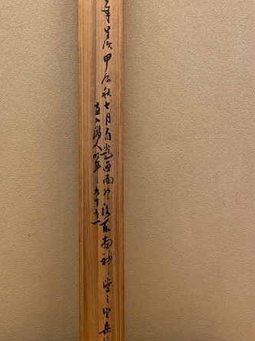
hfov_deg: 44.0
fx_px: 314
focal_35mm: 32
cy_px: 144
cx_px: 105
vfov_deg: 56.6
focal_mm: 4.25
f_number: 1.8
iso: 160
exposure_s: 1/60
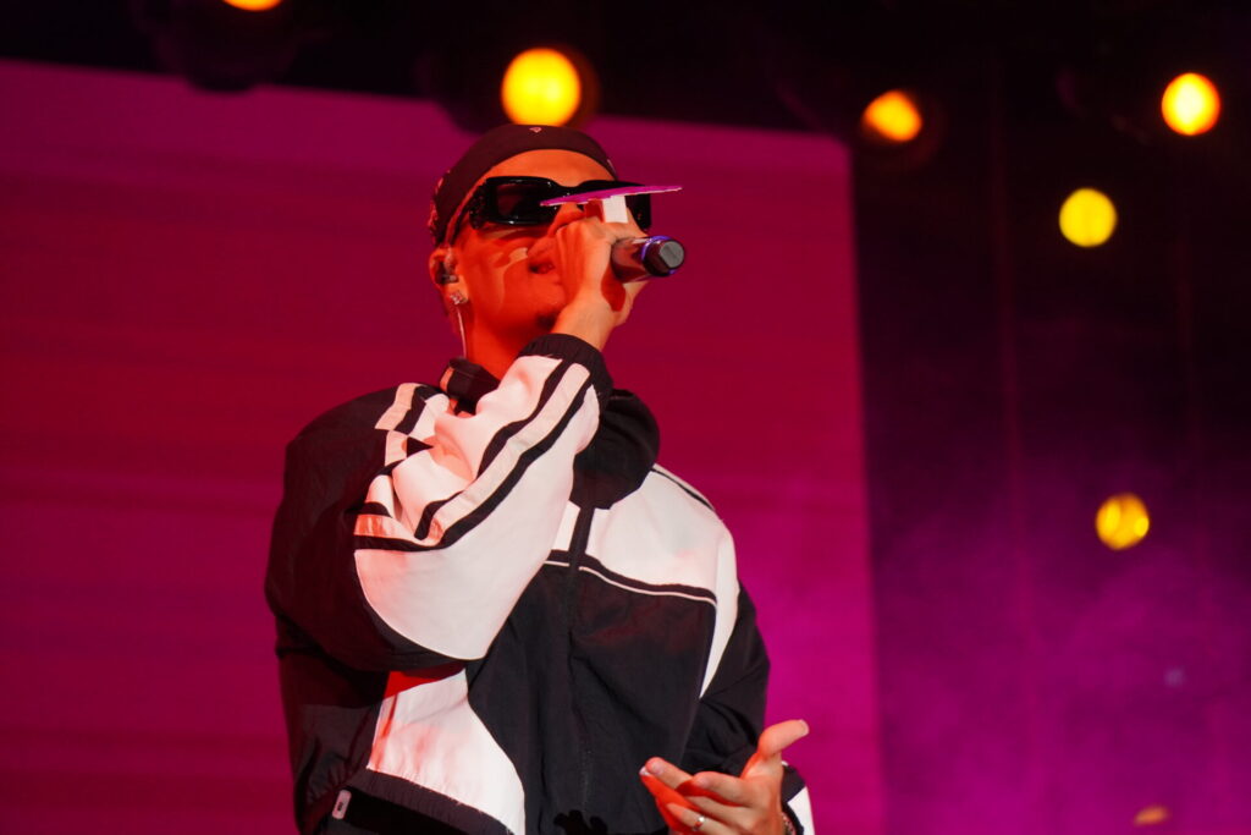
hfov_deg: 10.8
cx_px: 626
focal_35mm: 190
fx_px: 6620
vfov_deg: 7.2
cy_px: 418
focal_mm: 127
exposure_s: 1/200
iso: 1250
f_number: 5.6
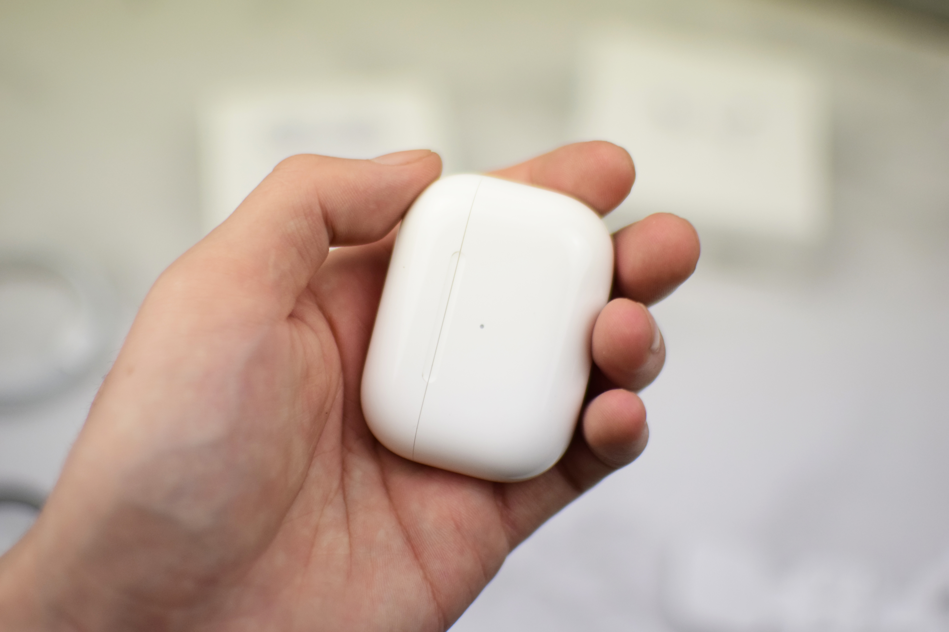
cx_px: 474
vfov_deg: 25.8
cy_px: 316
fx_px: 1384
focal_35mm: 52
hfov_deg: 37.9
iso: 1000
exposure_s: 1/4000
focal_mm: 35
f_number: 1.8
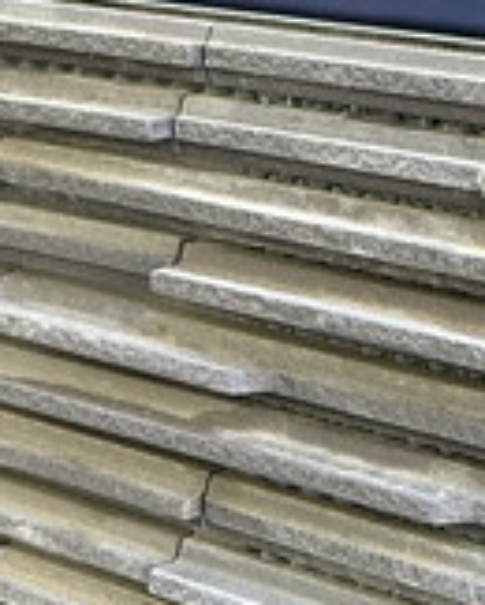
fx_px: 2239
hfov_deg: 12.4
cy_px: -194
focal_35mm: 125
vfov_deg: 14.7
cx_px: 190
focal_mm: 5.7
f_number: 1.5
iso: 100
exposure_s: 1/121
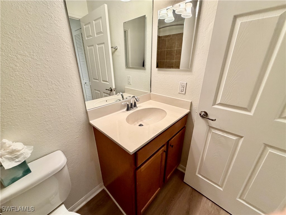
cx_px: 143
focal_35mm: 14
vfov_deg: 85.7
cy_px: 108
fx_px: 116
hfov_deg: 102.1
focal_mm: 2.22
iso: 320
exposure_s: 1/120
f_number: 2.2
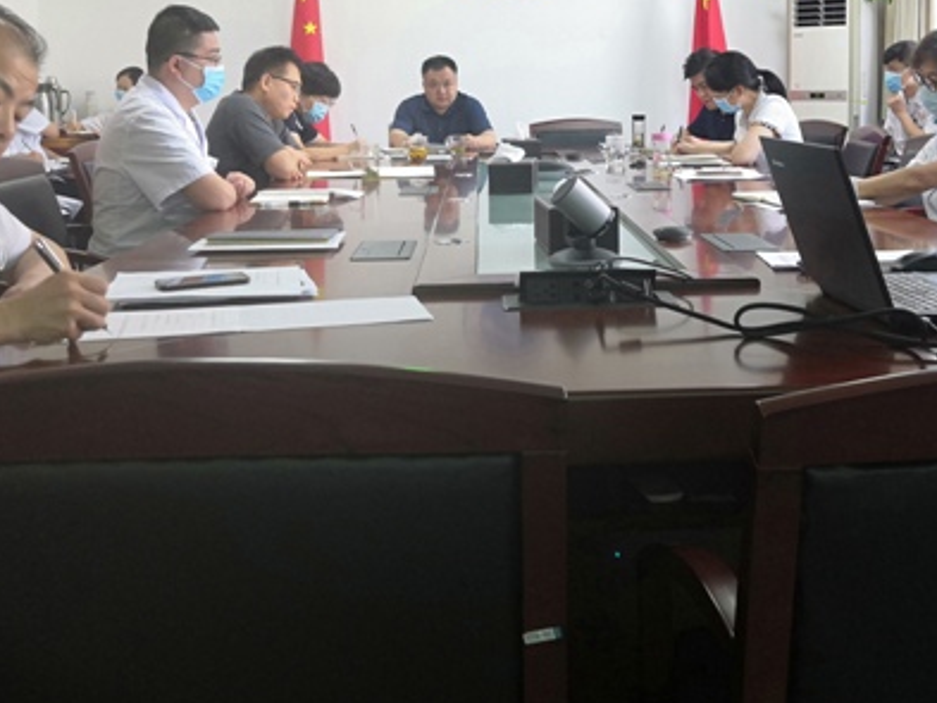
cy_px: 162
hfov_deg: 42.7
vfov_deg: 32.2
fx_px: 1191
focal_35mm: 44
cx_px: 558
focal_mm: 3.95
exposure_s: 1/33.3
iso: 125
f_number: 1.8
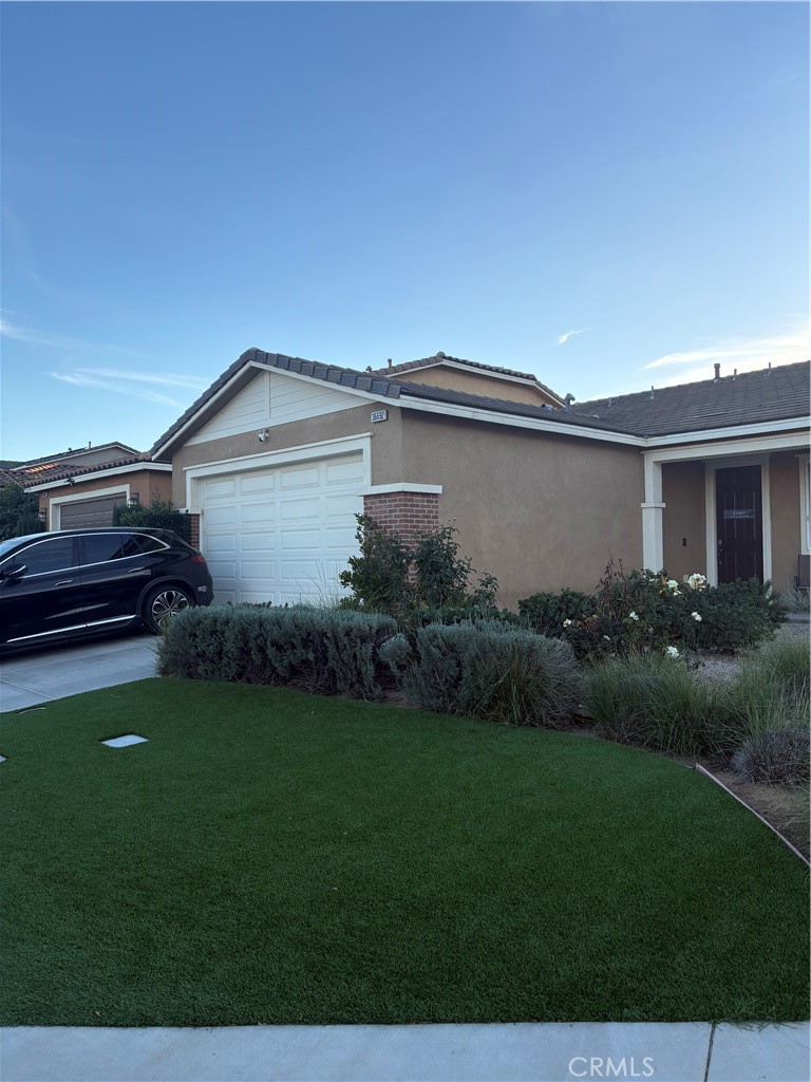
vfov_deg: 67.3
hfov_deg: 53.1
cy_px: 541
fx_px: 812
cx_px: 406
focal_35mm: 26
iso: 50
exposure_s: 1/987
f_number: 1.6
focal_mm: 5.96
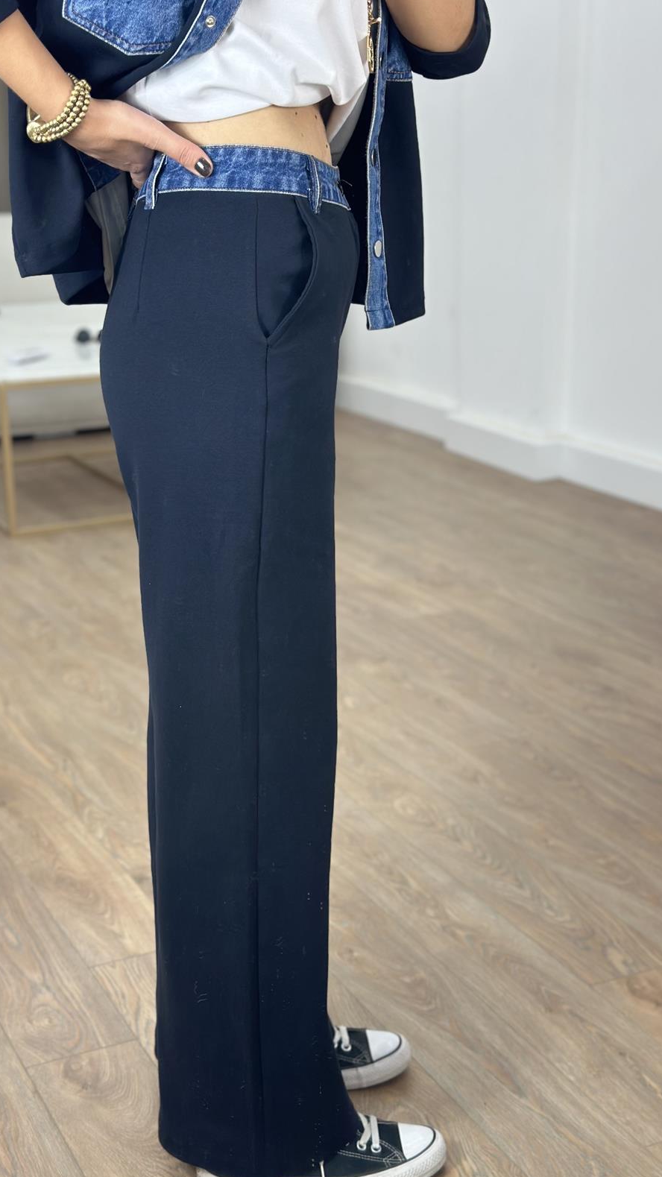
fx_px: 1654
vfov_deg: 39.2
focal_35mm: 53
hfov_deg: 22.6
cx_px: 277
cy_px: 584
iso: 100
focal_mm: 6.86
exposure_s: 1/100
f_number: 1.78
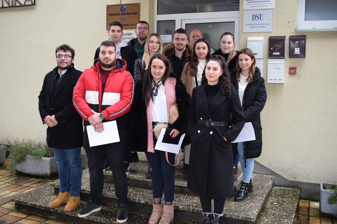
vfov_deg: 35.5
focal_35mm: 38
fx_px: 351
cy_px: 112
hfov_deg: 51.3
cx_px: 168
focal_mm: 25
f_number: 5
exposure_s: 1/100
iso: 800
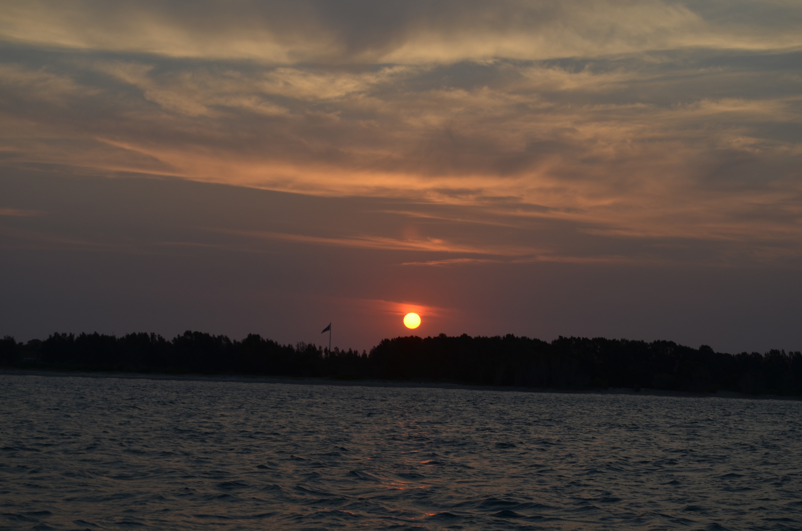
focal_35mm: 82
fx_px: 1834
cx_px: 401
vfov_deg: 16.5
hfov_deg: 24.7
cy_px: 266
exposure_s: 1/250
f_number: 8
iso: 140
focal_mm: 55
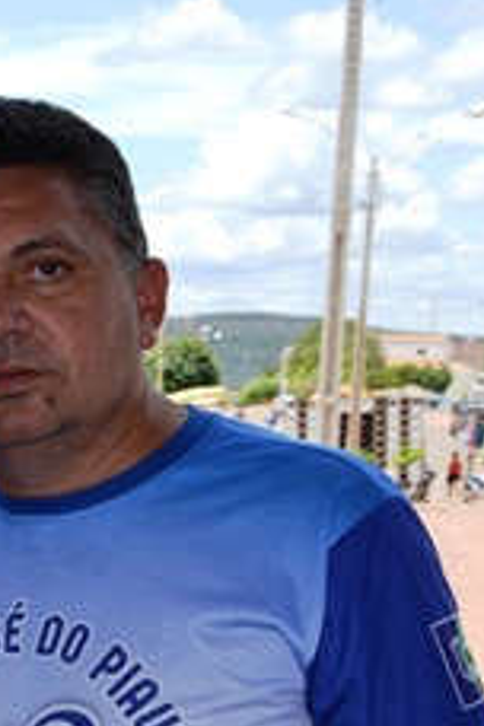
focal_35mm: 118
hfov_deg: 10.8
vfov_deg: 17.2
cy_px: 619
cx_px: -398
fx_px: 2379
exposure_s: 1/200
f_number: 7.1
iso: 100
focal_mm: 28
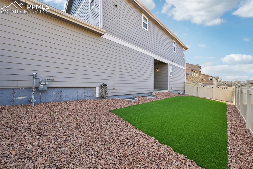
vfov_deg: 81.2
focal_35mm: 14
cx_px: 126
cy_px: 84
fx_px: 98
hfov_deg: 104.3
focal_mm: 14
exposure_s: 1/20
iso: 64
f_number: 11
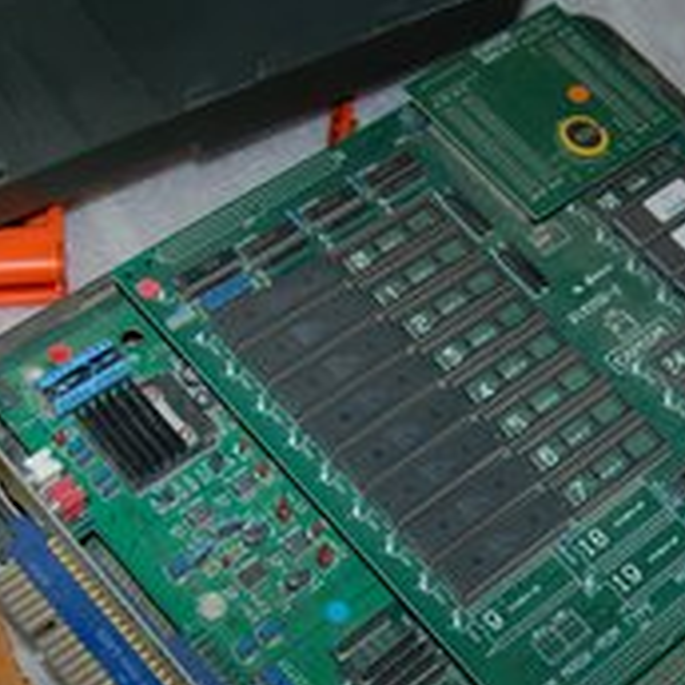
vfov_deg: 25.2
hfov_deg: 25.2
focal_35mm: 68
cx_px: 462
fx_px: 1522
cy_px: 486
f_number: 3.8
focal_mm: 23
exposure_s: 1/60
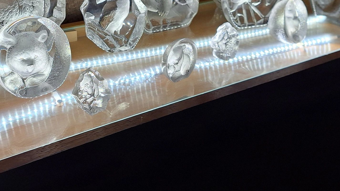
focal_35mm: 45
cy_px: 60
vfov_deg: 26.3
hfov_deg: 45.1
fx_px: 406
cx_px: 126
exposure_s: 1/271
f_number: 1.8
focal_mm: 5.54
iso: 40
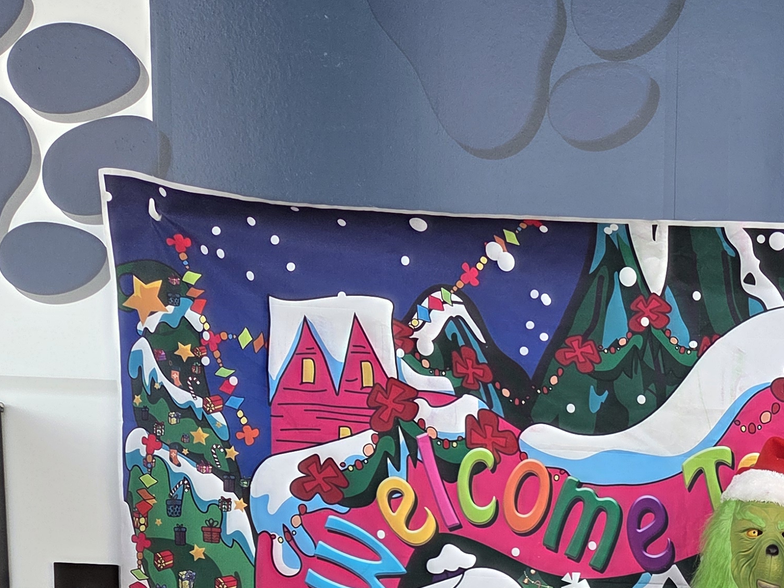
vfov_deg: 21.9
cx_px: 779
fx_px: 1382
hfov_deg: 29.6
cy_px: 735
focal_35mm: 61
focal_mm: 5.4
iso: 50
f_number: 1.8
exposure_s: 1/180
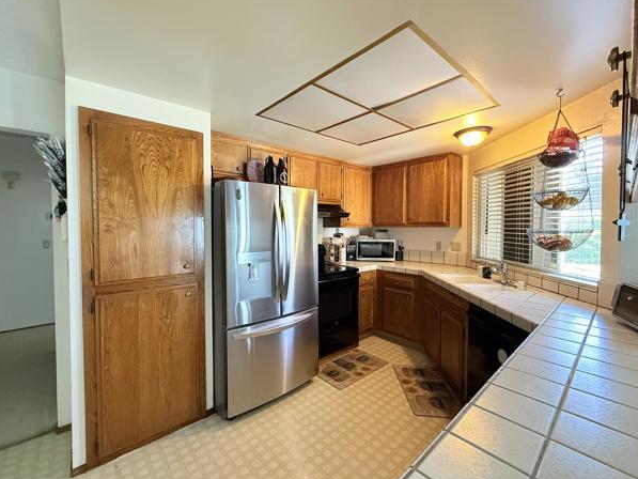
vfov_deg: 81.8
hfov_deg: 98.1
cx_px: 305
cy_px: 234
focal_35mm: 15
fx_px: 277
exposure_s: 1/60
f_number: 2.2
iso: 640
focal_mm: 2.22
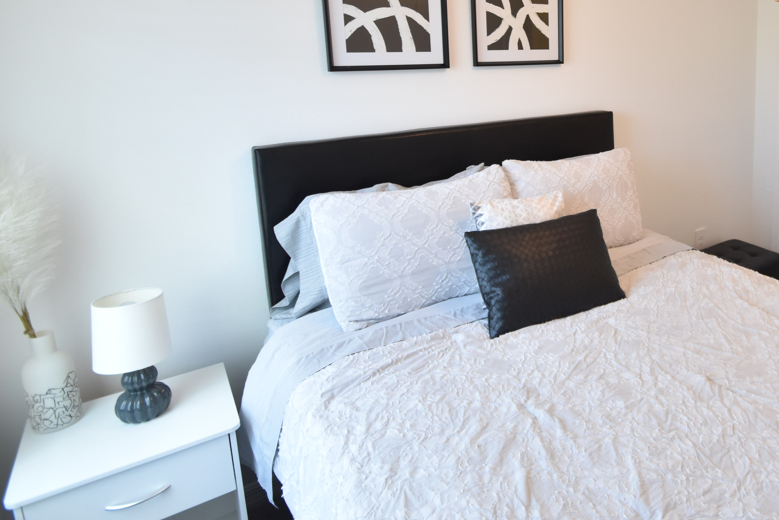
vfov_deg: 49.4
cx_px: 619
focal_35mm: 25
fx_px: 541
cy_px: 133
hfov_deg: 65.3
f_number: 3.5
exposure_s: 1/60
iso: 800
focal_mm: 10
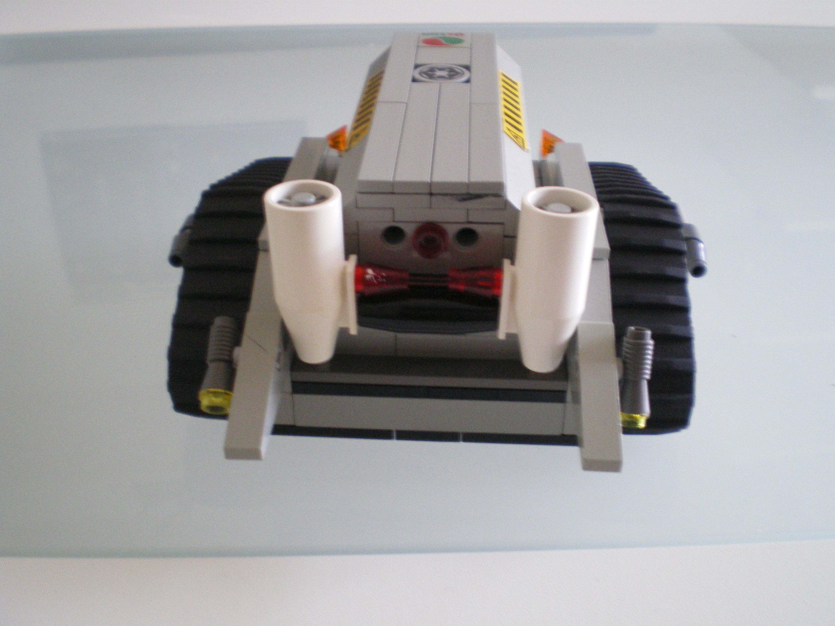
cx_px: 418
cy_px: 313
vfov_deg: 37.7
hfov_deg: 49.0
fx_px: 917
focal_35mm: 38
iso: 400
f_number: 3.1
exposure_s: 1/8
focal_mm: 6.3
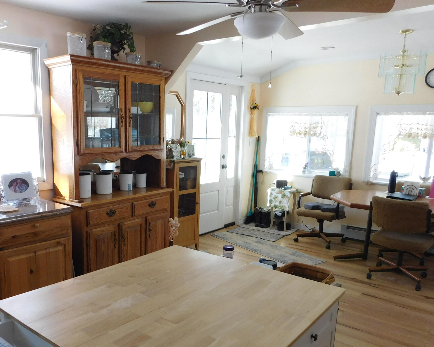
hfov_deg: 56.6
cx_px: 168
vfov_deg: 46.9
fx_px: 398
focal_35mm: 31
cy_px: 207
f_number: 3
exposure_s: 1/80
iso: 125
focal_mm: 4
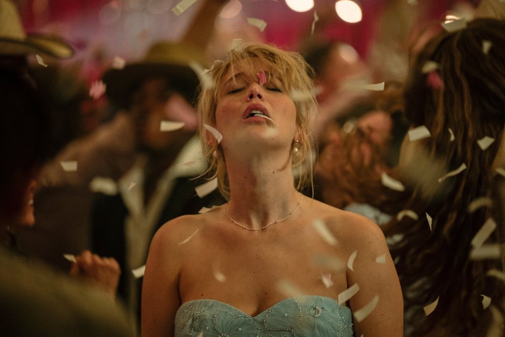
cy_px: 168
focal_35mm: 200
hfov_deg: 10.3
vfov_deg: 6.9
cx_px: 252
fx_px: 2806
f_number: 2.8
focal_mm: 200
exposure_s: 1/200
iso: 1600
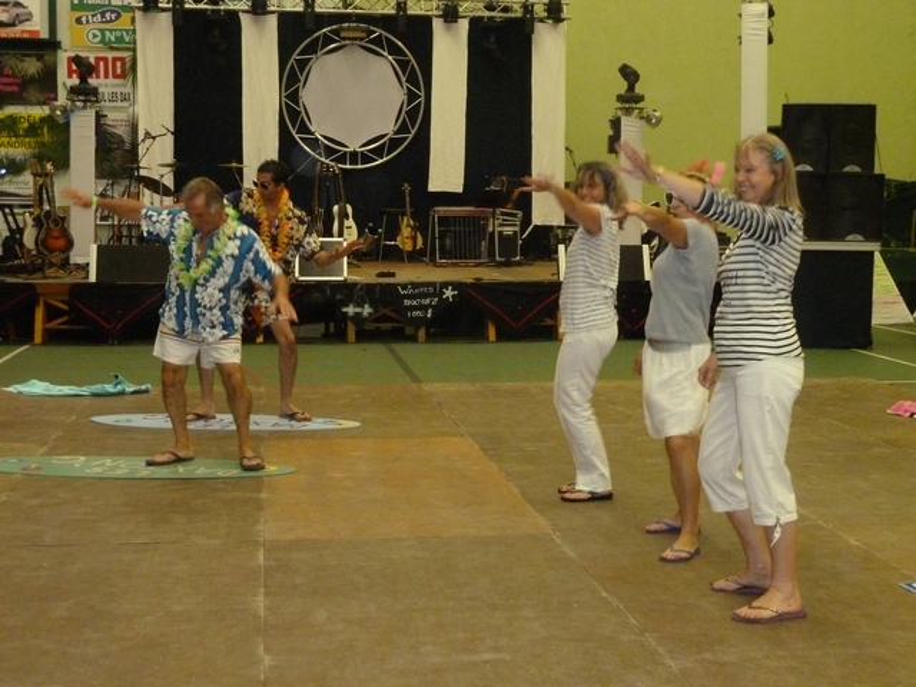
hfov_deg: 36.8
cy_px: 344
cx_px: 458
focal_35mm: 52
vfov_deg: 28.0
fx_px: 1376
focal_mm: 8.5
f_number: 3.8
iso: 640
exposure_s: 1/30
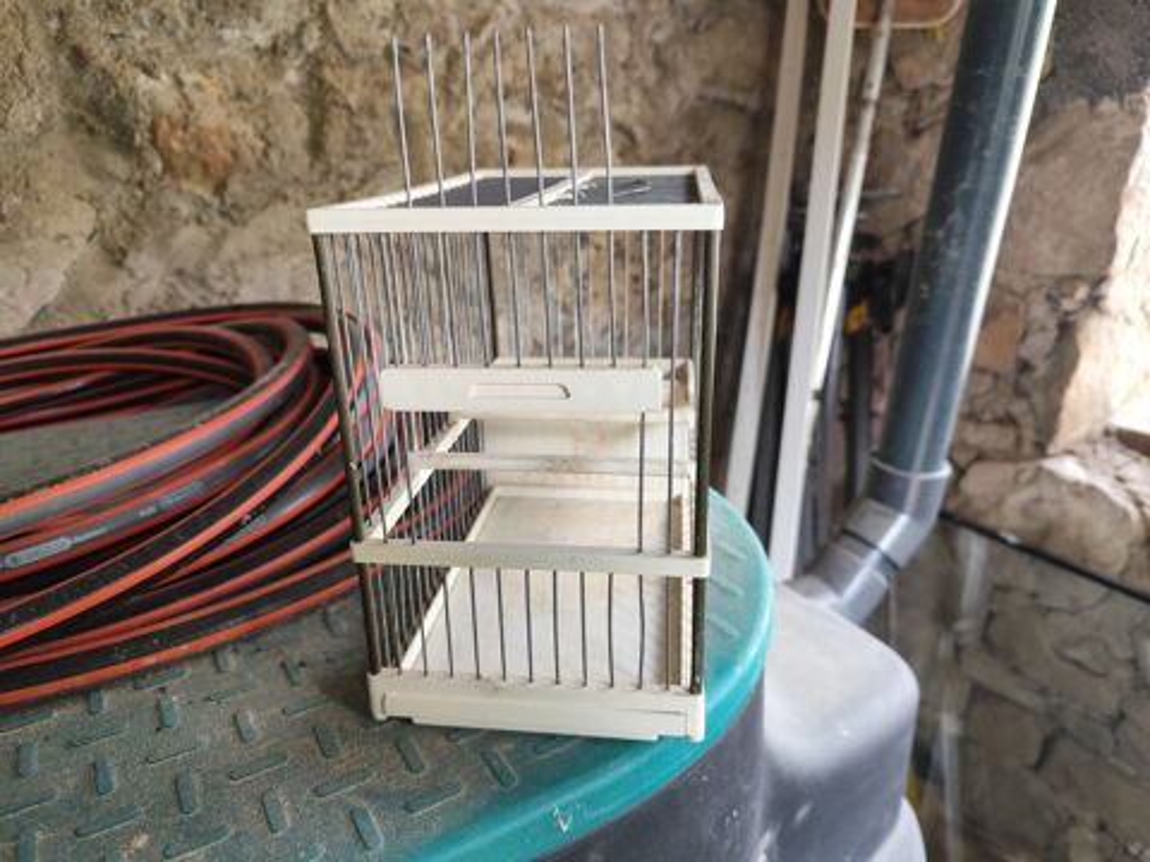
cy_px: 431
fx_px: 764
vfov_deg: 58.9
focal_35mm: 23
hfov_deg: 73.9
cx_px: 575
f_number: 1.65
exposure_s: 1/100
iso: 500
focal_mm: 6.19
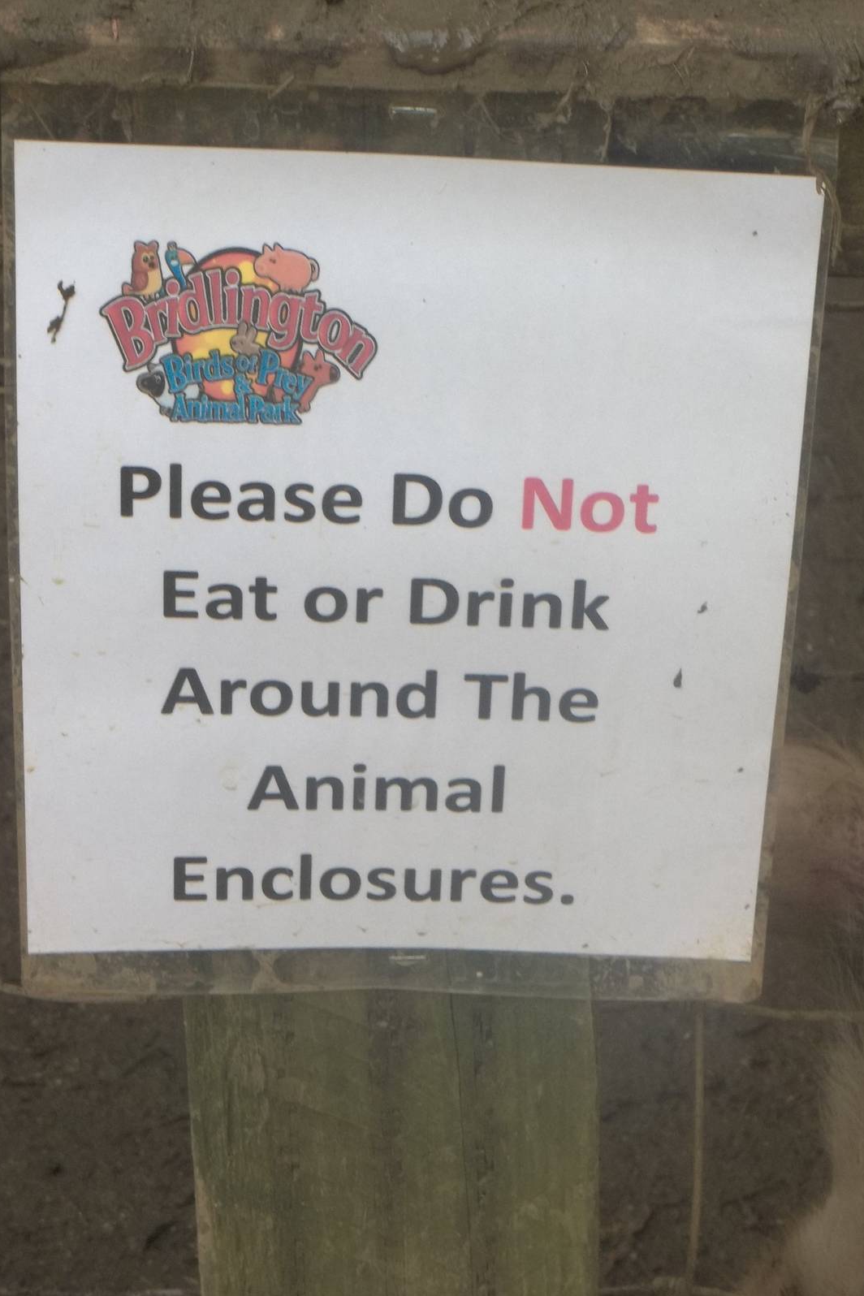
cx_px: 440
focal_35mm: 122
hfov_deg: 11.2
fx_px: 4392
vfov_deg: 16.8
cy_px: 649
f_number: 5.1
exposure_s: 1/60
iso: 137
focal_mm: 21
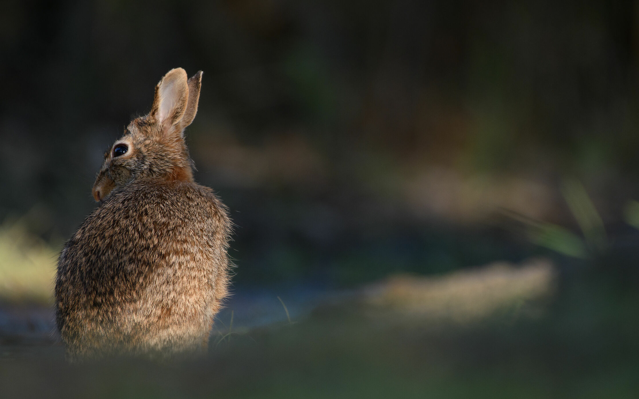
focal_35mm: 826
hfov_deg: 2.5
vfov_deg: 1.6
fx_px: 14384
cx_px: 321
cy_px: 175
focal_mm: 500
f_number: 5.6
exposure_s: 1/250
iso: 500
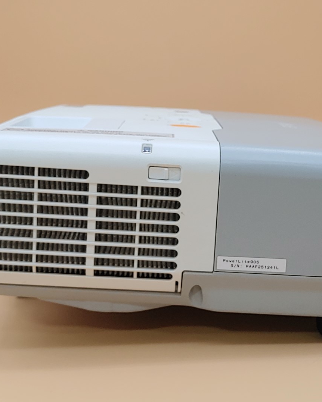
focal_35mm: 60
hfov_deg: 25.4
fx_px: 715
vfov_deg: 31.5
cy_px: 201
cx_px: 187
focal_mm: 4.36
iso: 50
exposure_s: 1/106
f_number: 1.8
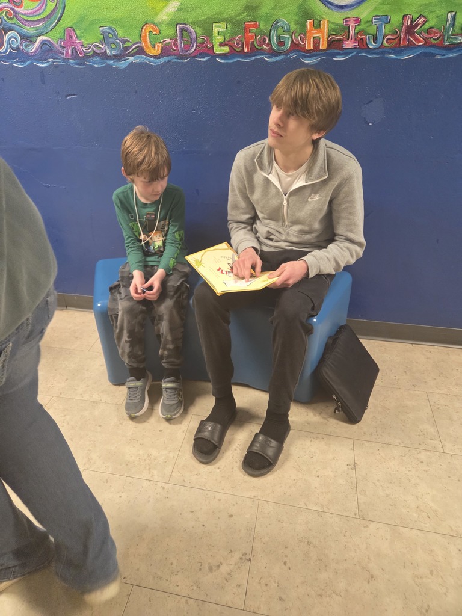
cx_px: 231
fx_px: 409
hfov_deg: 58.9
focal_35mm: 23
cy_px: 308
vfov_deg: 73.9
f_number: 1.8
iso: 1250
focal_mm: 5.4
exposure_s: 1/120
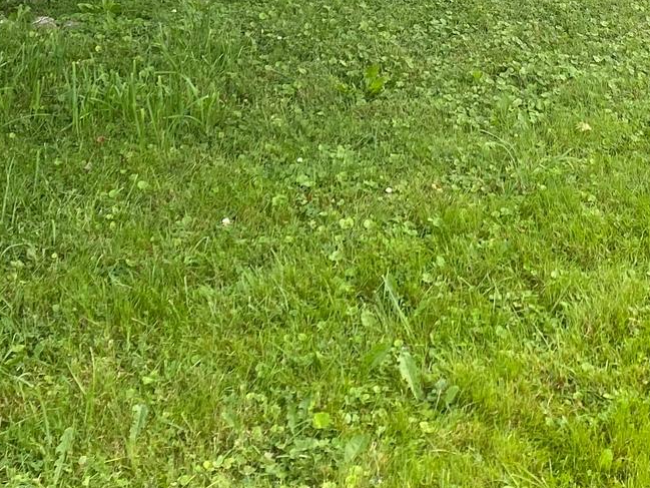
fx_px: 1540
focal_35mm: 82
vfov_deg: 16.7
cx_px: 505
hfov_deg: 23.5
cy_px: -195
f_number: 1.8
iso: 32
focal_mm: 4.25
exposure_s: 1/333
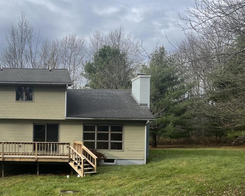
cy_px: 132
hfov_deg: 34.5
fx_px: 370
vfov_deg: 29.5
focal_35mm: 51
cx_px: 22
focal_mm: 5.1
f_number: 1.6
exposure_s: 1/1163
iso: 50
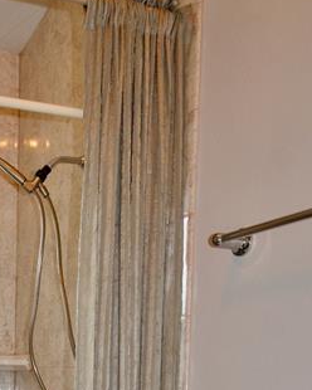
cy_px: 425
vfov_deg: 29.0
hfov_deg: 24.5
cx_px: -3
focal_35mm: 59
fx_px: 683
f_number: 4.2
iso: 800
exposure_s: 1/60
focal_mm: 17
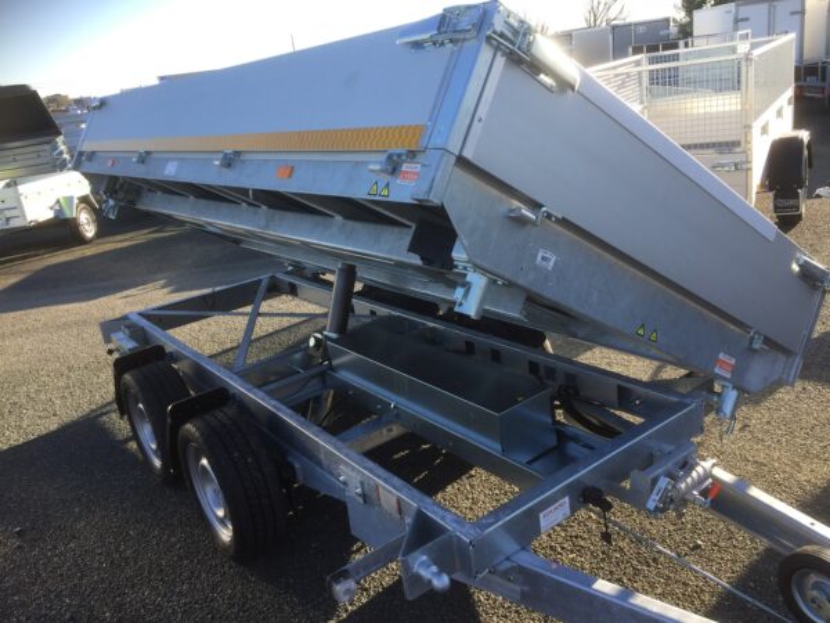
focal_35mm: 29
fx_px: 695
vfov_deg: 48.2
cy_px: 312
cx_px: 415
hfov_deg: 61.7
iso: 32
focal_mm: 4.15
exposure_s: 1/434
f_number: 2.2
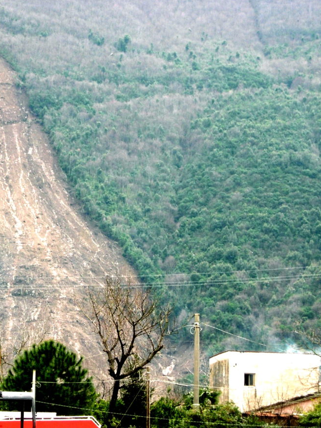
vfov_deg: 13.1
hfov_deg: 9.8
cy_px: 214
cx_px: 79
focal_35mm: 151
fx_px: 1867
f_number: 4.9
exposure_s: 1/144
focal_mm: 23.4
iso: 79
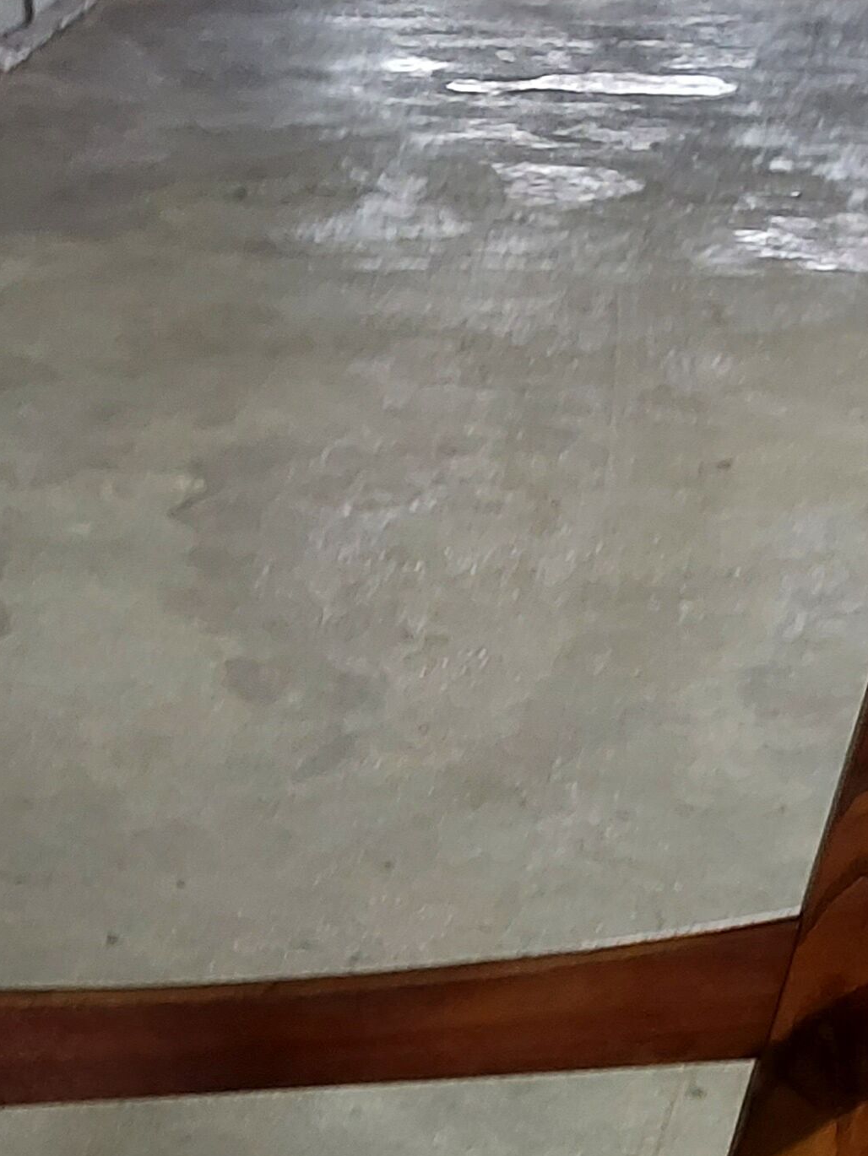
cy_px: 1310
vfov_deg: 22.6
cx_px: 432
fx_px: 2707
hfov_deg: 18.2
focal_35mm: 81
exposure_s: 1/25
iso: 400
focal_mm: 5.23
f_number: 1.8
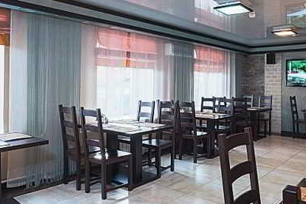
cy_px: 78
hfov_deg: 59.4
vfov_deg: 42.1
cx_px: 193
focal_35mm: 31
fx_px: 263
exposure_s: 1/4
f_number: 8
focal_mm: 10
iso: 100
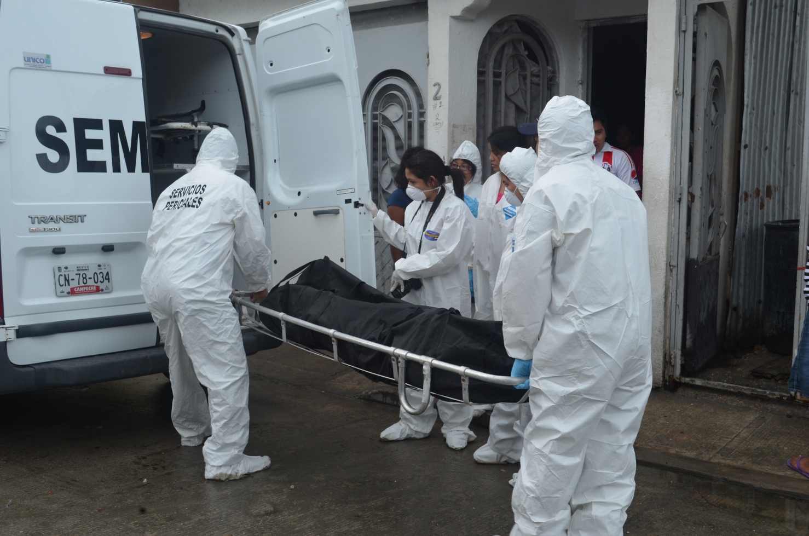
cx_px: 404
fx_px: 875
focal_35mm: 39
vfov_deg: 34.1
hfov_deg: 49.6
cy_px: 268
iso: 200
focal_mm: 26
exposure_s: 1/160
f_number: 6.3
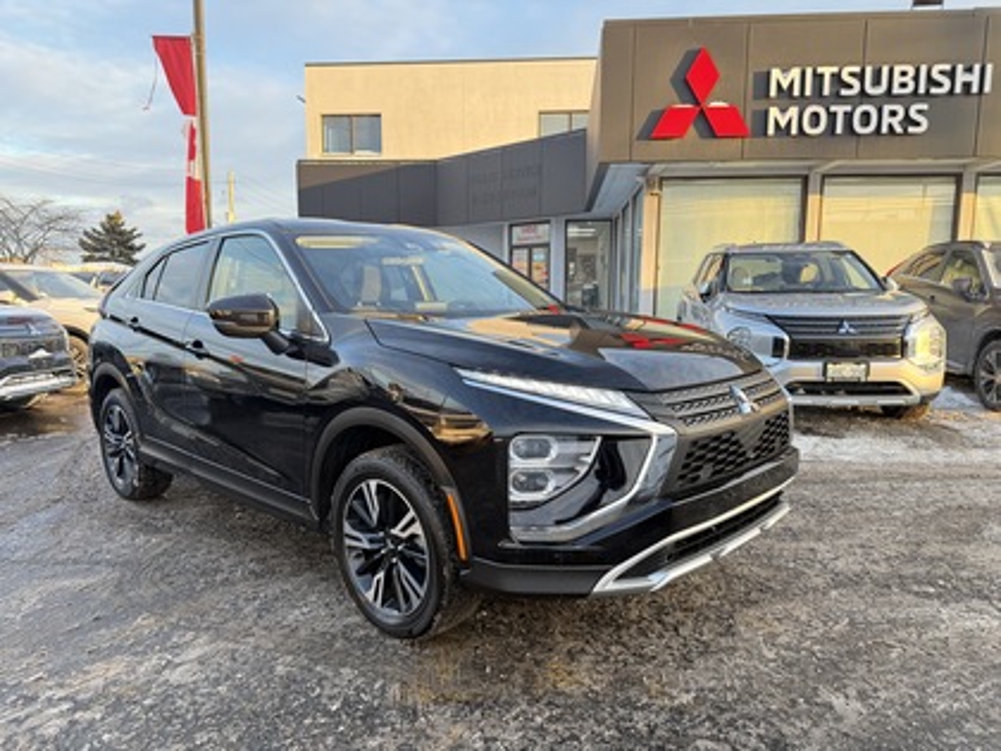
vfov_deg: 56.8
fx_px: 694
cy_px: 376
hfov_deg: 71.6
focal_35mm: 24
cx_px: 500
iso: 100
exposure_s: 1/193
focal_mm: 6.76
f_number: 1.78
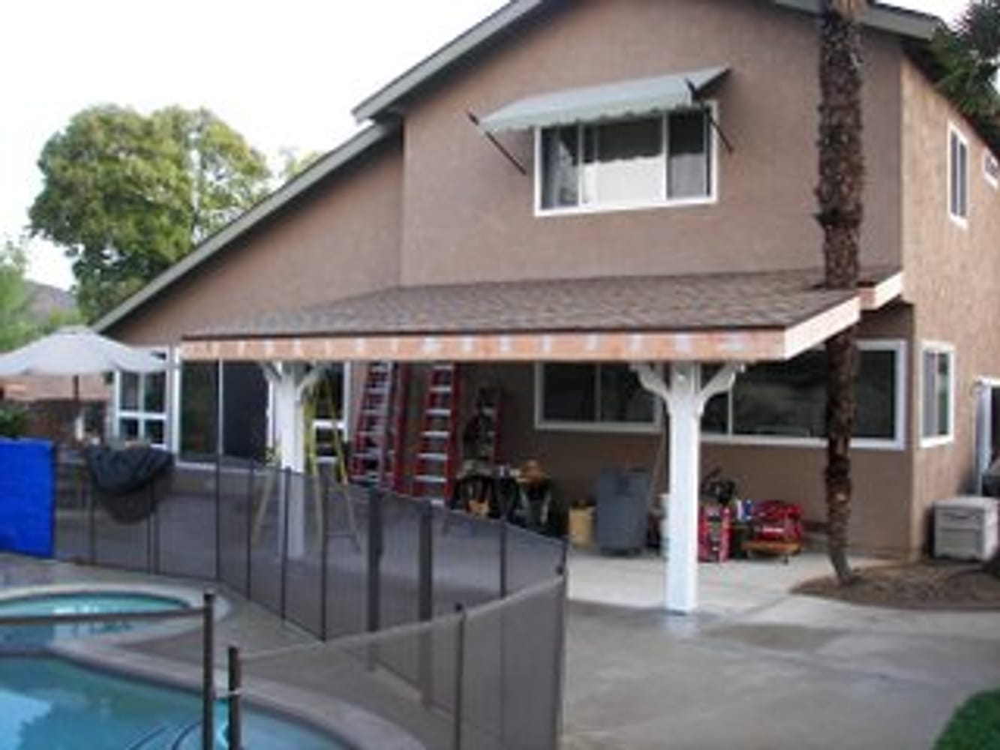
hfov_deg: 51.4
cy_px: 375
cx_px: 500
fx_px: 1040
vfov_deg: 39.7
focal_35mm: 36
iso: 50
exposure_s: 1/80
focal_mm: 6.1
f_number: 2.8
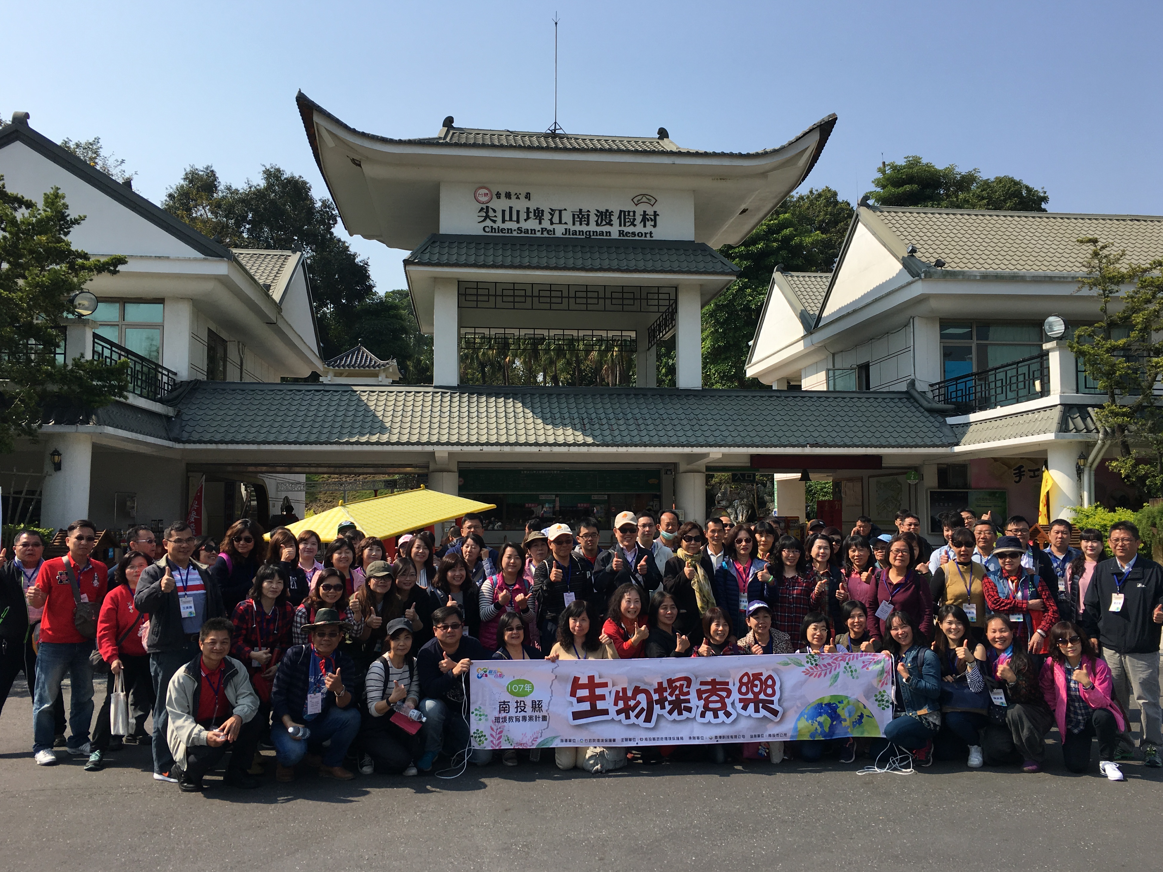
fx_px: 1008
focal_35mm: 30
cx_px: 592
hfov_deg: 60.0
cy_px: 439
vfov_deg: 46.8
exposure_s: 1/1508
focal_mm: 4.15
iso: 25
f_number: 2.2
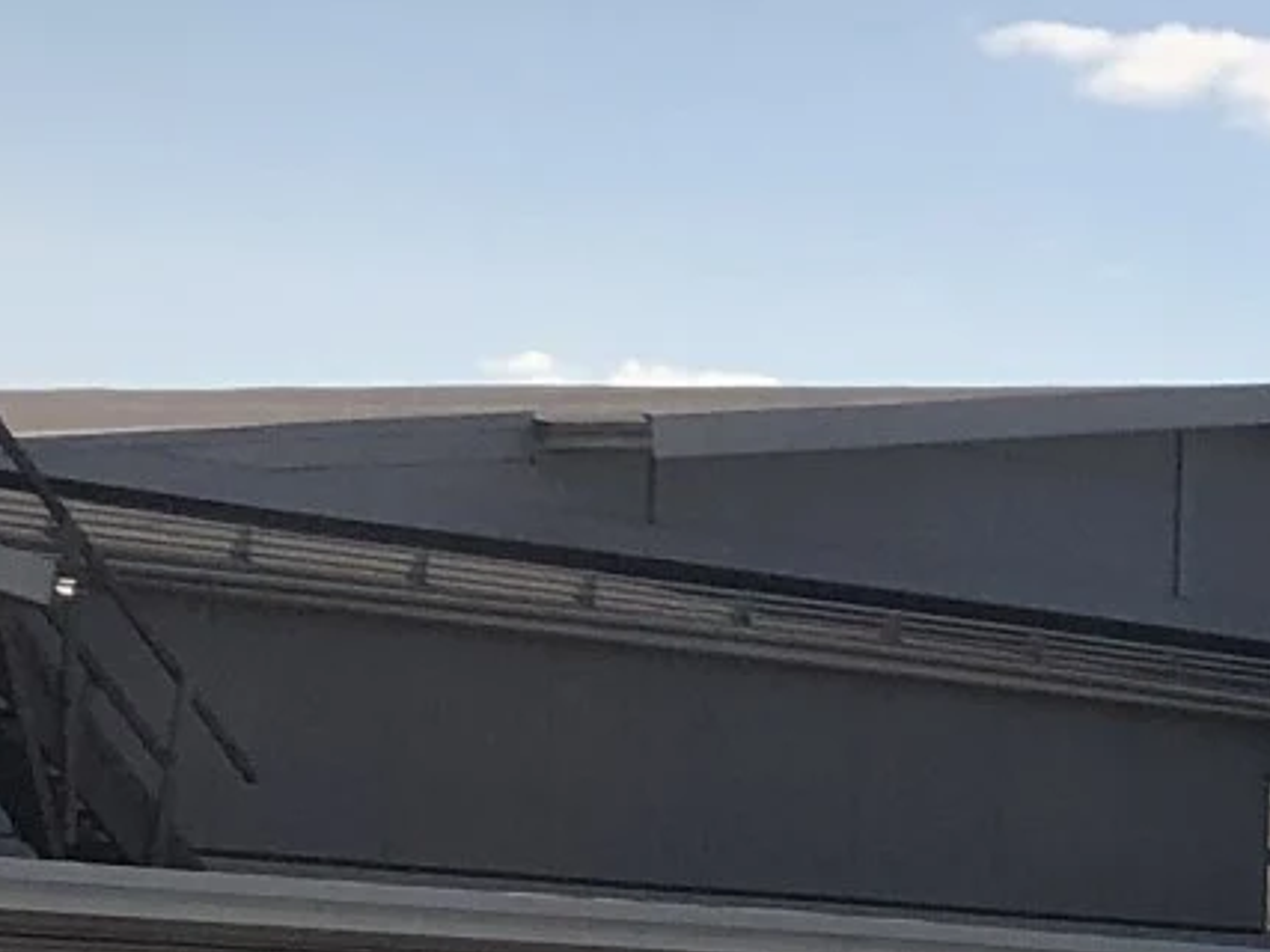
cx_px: 2527
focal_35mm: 166
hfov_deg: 10.9
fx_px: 6089
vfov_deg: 8.4
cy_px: 2038
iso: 20
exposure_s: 1/1845
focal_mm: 4
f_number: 1.8
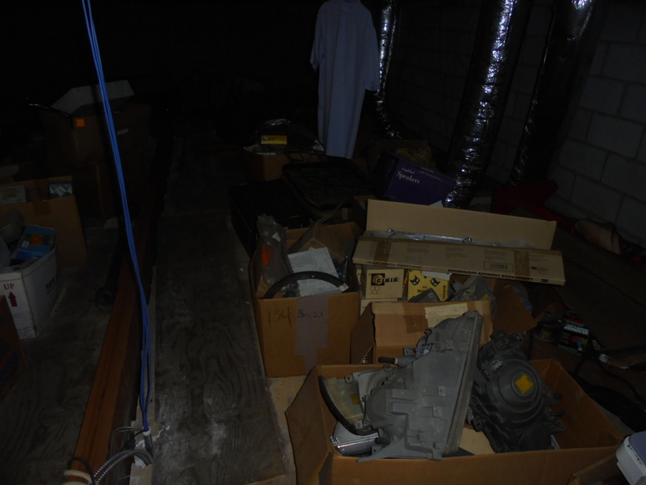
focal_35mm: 26
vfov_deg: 53.1
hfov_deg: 67.3
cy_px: 242
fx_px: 485
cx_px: 323
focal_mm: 4.6
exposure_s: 1/30
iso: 100
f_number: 3.5
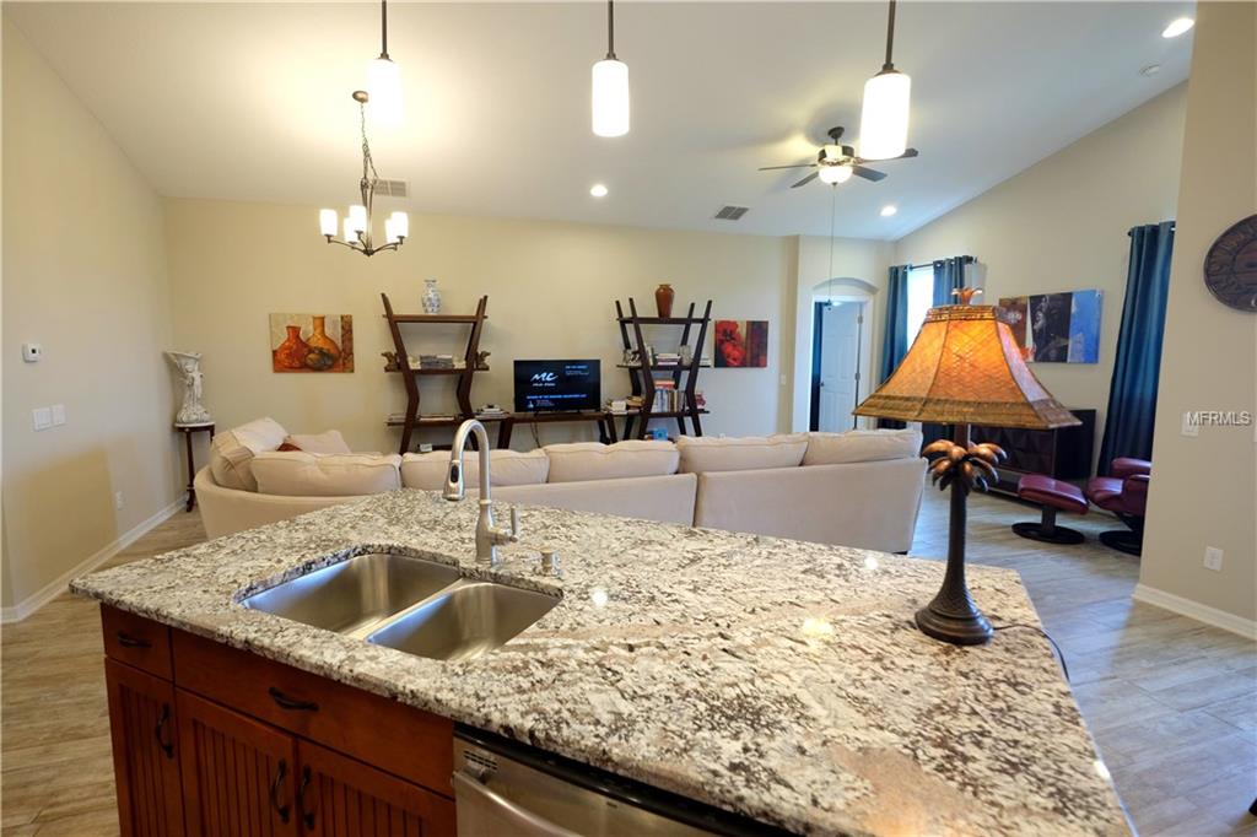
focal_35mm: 17
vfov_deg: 70.4
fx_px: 593
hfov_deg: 93.3
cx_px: 628
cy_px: 418
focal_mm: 11
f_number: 4
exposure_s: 1/34
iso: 800
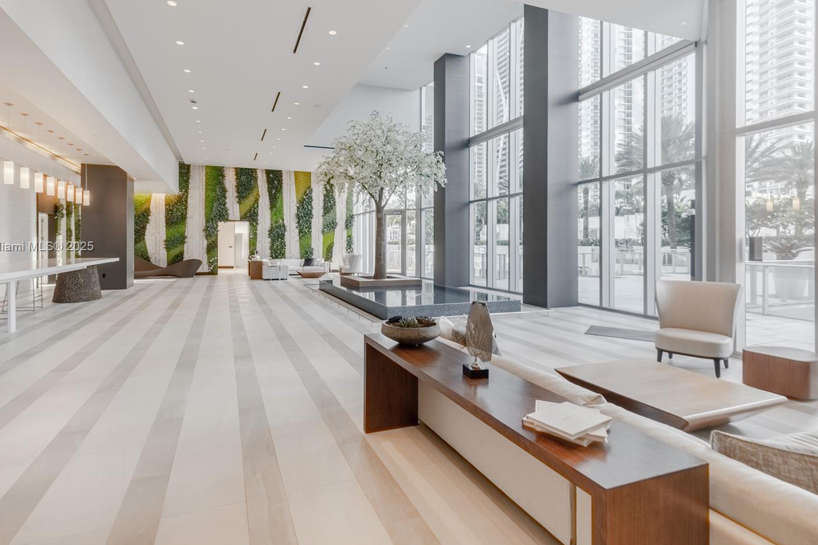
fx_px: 386
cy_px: 247
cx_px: 372
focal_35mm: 17
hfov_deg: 93.0
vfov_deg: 70.3
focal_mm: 10
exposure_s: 1/800
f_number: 8
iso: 640
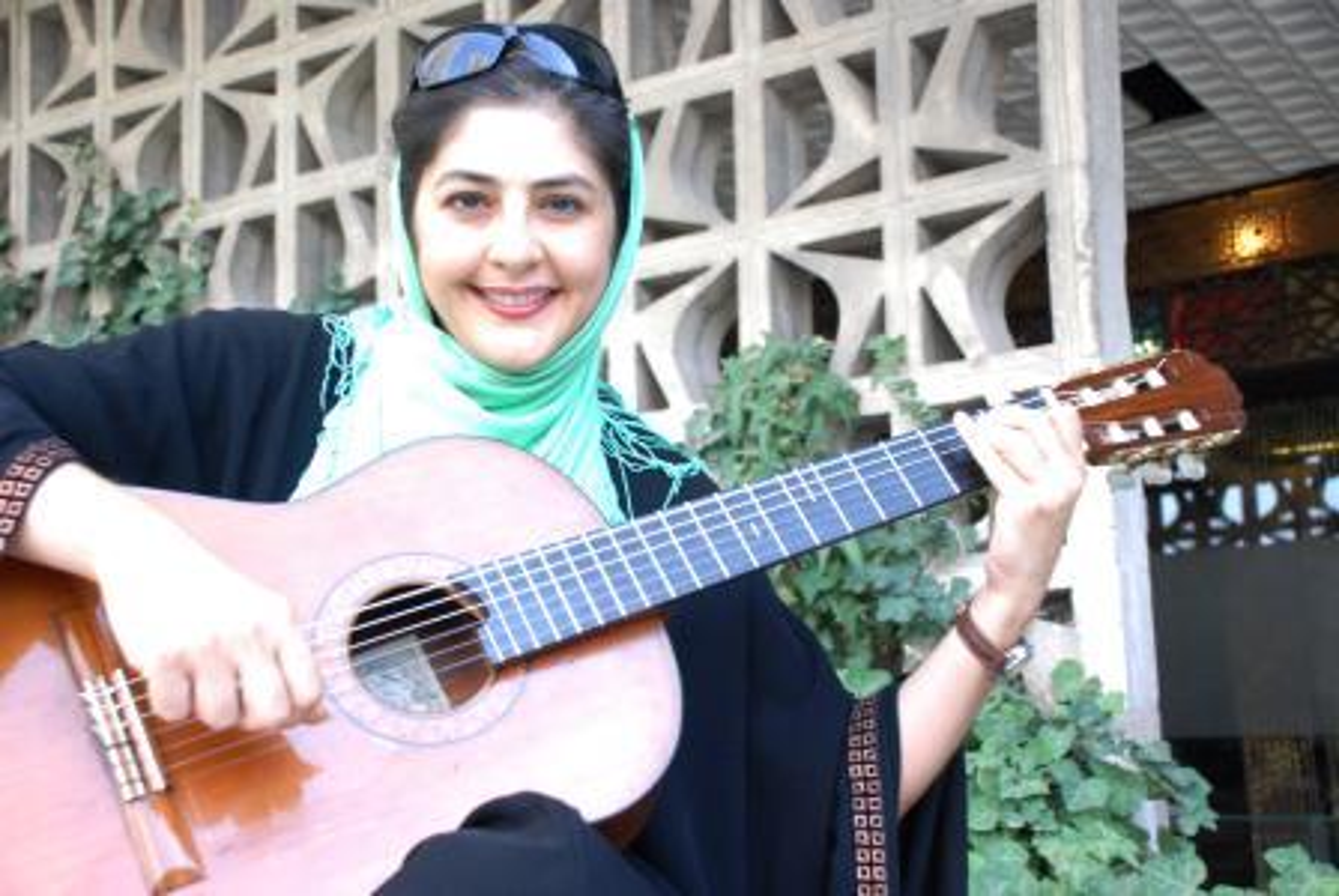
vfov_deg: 28.2
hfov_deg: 41.1
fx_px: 1788
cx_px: 670
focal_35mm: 48
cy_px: 448
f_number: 5
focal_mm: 32
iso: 800
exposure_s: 1/100
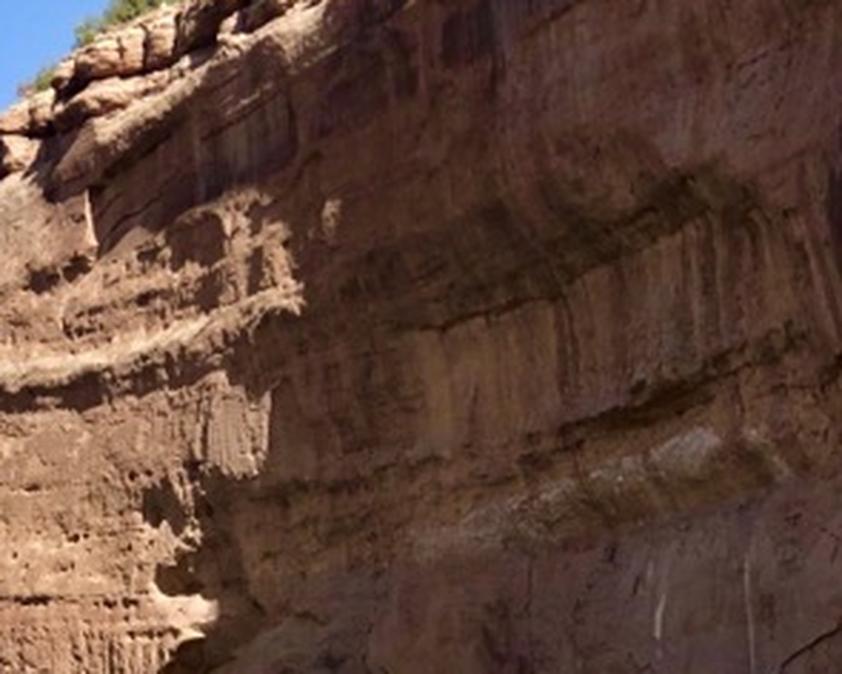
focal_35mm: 151
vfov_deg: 10.2
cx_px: 9
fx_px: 3763
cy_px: 423
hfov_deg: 12.6
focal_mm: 6.6
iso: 20
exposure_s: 1/772
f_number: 2.8
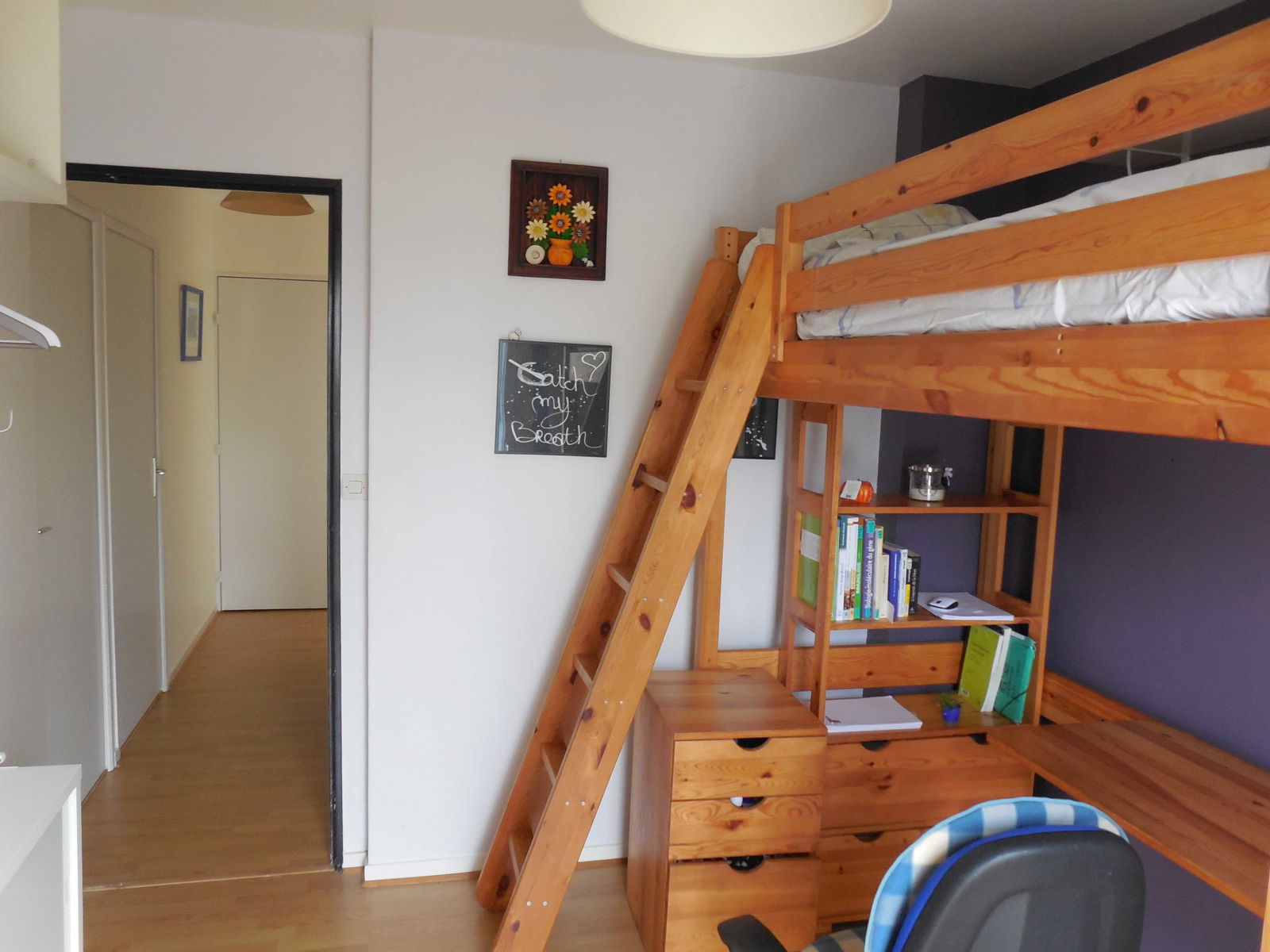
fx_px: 954
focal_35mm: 26
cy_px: 476
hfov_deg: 67.3
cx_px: 635
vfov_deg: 53.1
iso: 400
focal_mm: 4.6
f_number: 3.5
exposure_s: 1/15
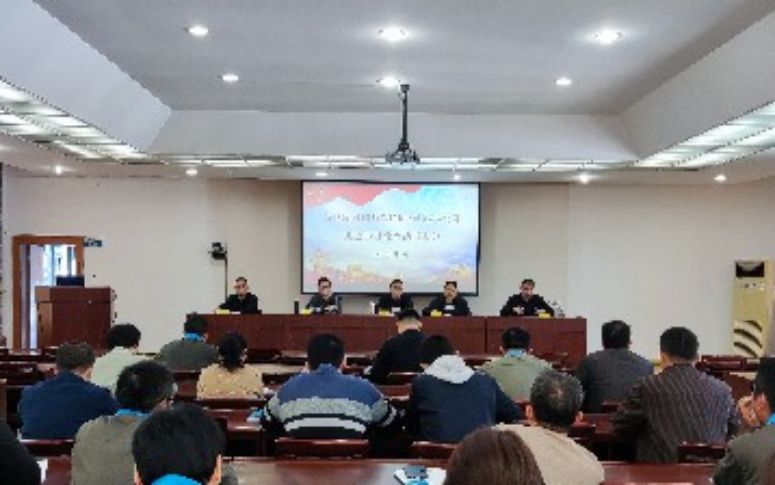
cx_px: 381
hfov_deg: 52.7
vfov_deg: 34.3
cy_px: 300
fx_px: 782
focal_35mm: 37
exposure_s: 1/50
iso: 82
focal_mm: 4.71
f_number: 1.79
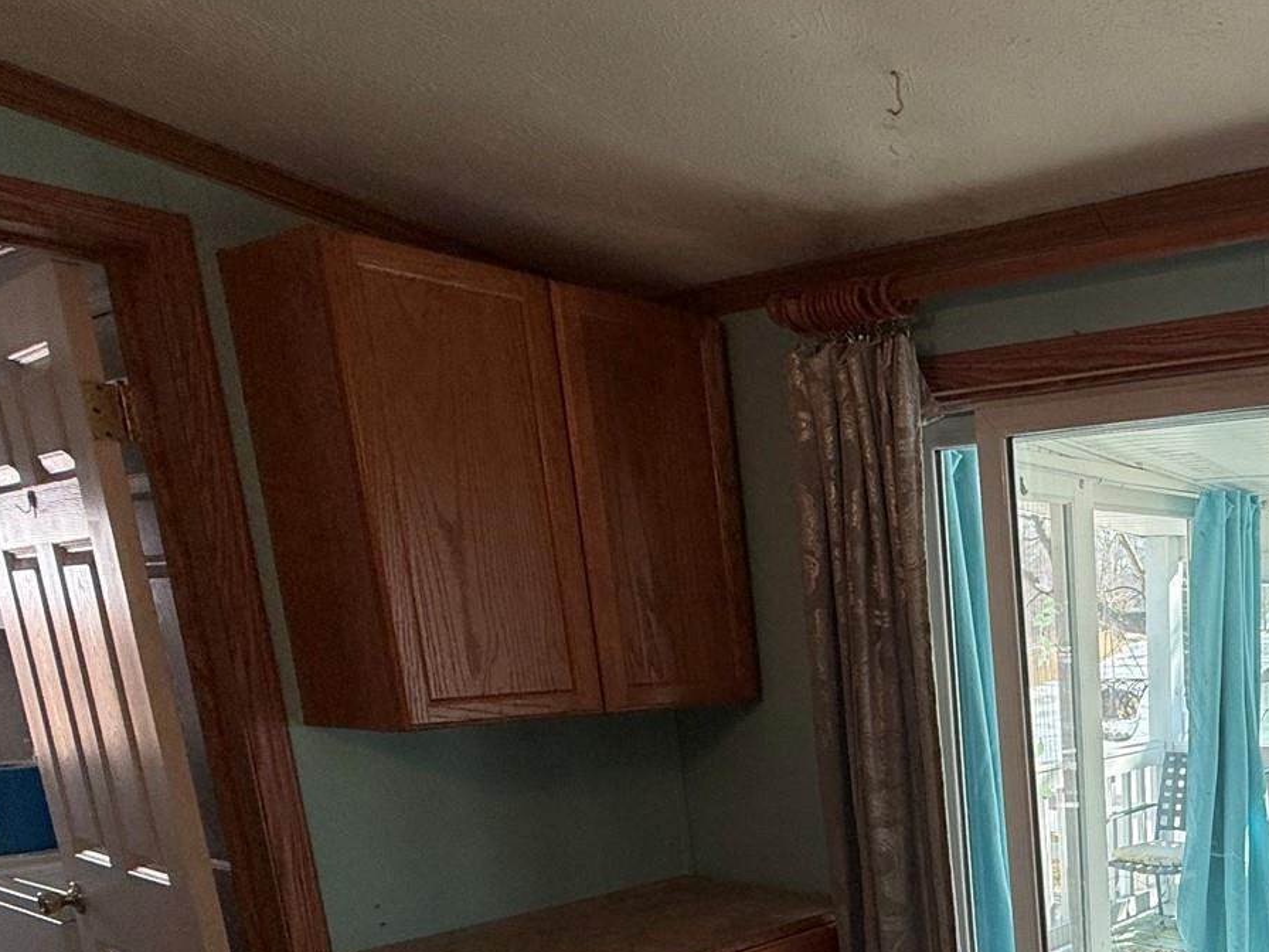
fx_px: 1173
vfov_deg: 40.9
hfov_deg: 47.0
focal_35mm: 32
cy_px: 847
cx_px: 1277
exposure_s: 1/135
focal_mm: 2.22
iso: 50
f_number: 2.2
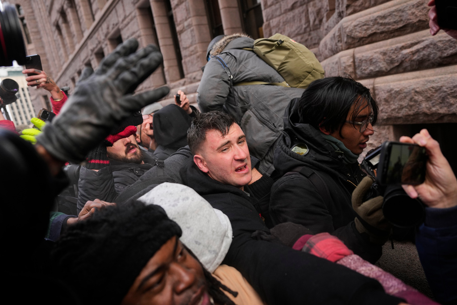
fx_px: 305
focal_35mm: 24
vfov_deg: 53.1
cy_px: 152
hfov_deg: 73.7
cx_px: 228
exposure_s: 1/1250
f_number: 2.8
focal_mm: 24
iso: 500
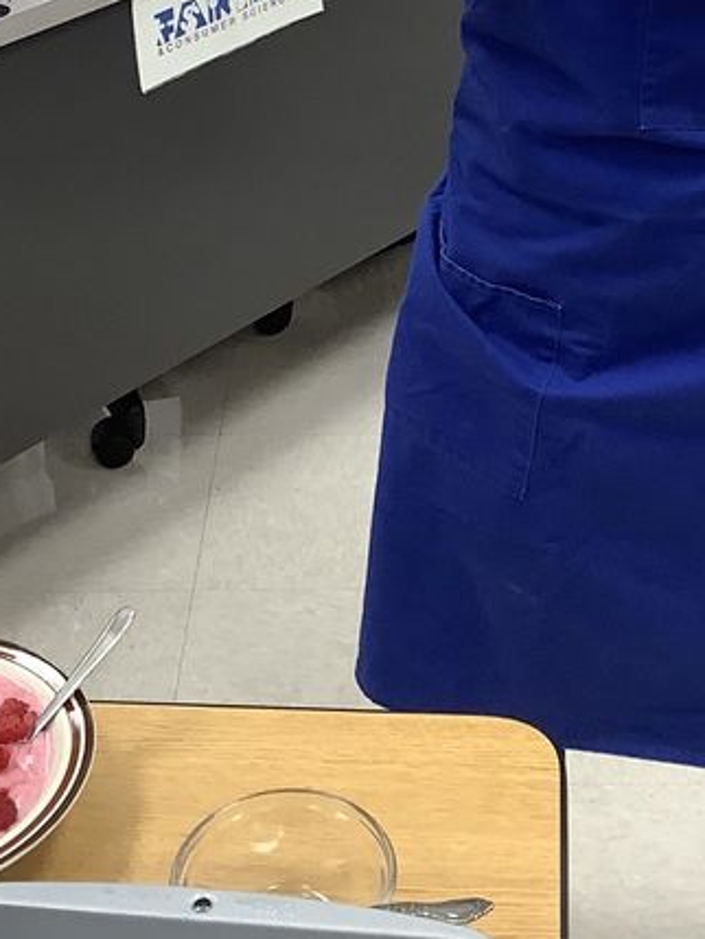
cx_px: 495
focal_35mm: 74
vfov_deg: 25.0
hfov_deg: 19.8
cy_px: -20
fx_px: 2008
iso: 100
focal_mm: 3.3
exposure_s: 1/60
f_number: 2.4
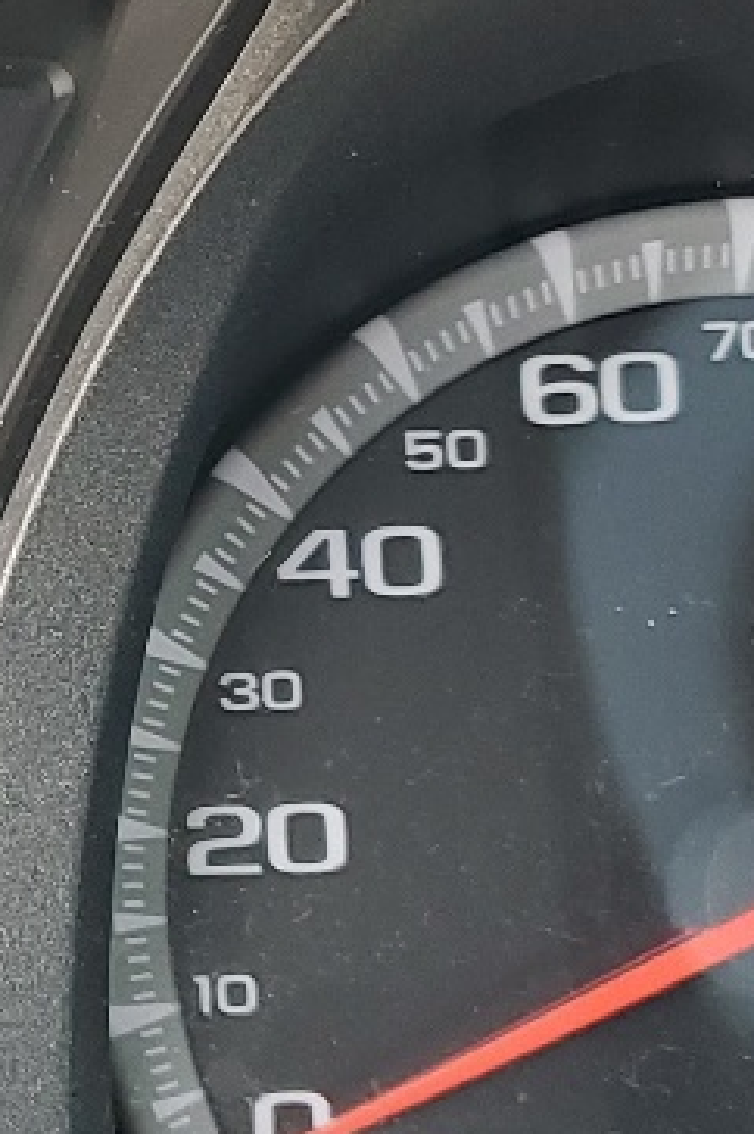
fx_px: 3745
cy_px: 667
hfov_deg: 10.8
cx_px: -570
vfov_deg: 17.2
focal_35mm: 119
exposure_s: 1/120
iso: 72
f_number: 1.5
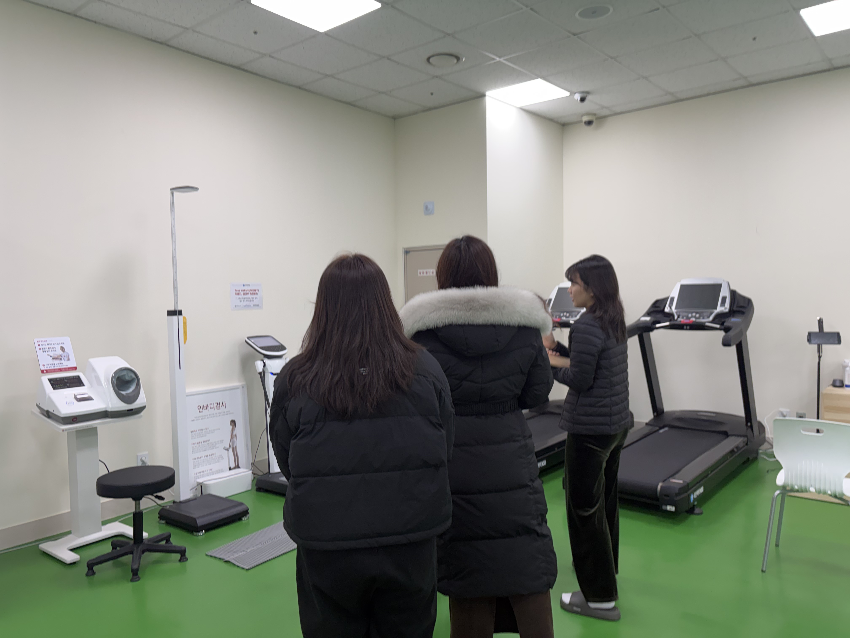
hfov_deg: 67.3
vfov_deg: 53.1
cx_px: 425
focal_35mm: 26
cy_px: 319
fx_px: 638
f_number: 1.6
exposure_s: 1/120
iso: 80
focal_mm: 5.96
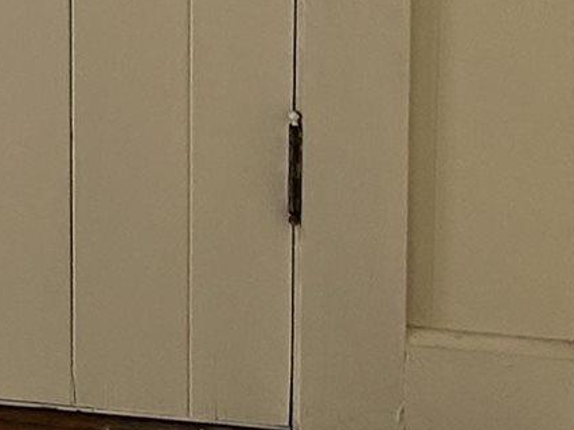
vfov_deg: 7.6
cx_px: -1008
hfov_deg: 9.0
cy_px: -477
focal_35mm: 187
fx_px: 3100
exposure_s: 1/121
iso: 50
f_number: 1.5
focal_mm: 5.7
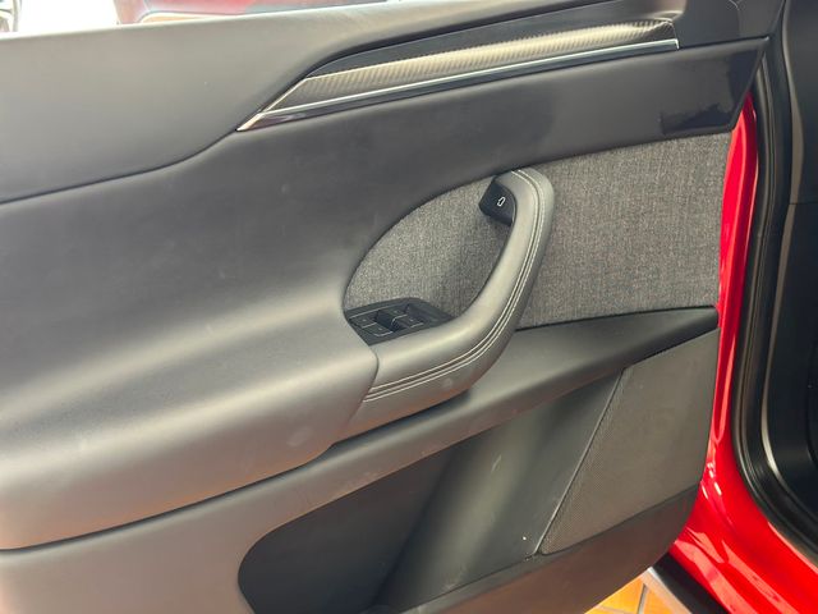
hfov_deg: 39.7
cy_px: 307
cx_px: 409
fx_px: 1134
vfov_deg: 30.3
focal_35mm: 48
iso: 320
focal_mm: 6.86
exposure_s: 1/40
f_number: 1.78
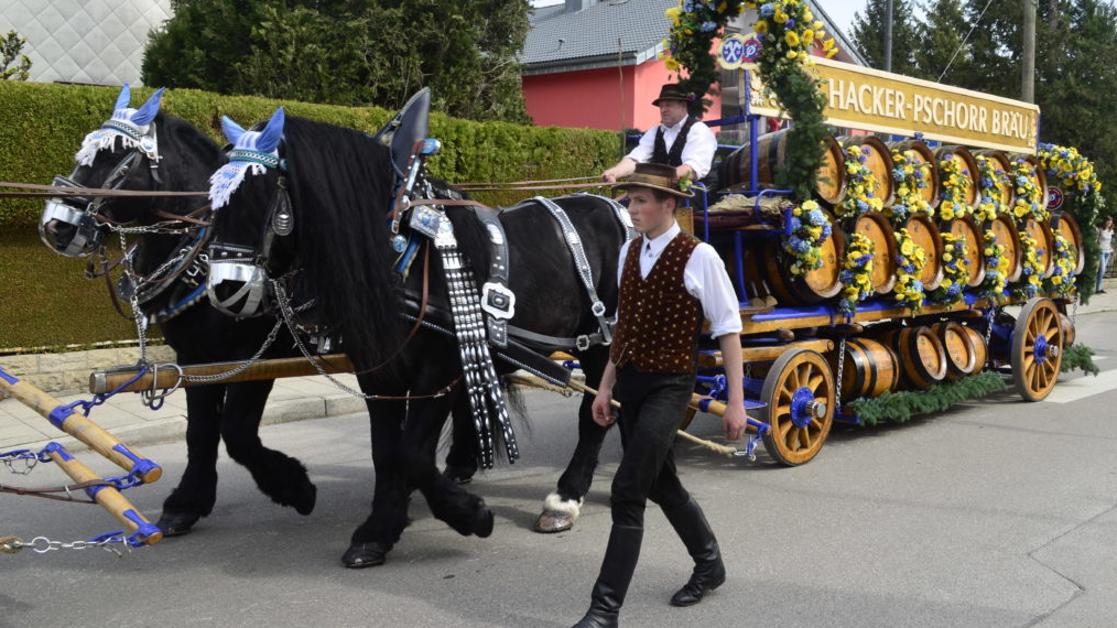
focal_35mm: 38
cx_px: 563
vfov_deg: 31.2
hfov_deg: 52.8
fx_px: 1125
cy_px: 282
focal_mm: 24
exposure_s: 1/250
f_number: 10
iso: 360
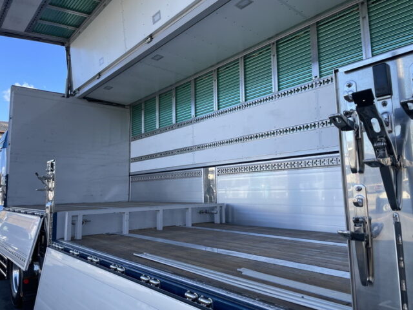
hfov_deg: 67.3
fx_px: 310
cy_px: 155
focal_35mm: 26
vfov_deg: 53.1
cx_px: 206
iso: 32
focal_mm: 4.2
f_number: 1.6
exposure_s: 1/1043
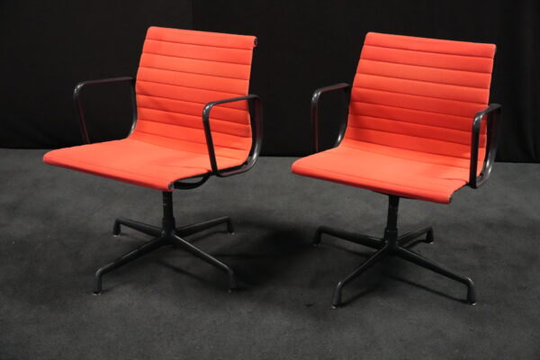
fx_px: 630
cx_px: 270
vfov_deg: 31.9
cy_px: 180
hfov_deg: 46.4
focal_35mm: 42
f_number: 4
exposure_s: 1/60
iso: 12800
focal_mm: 42
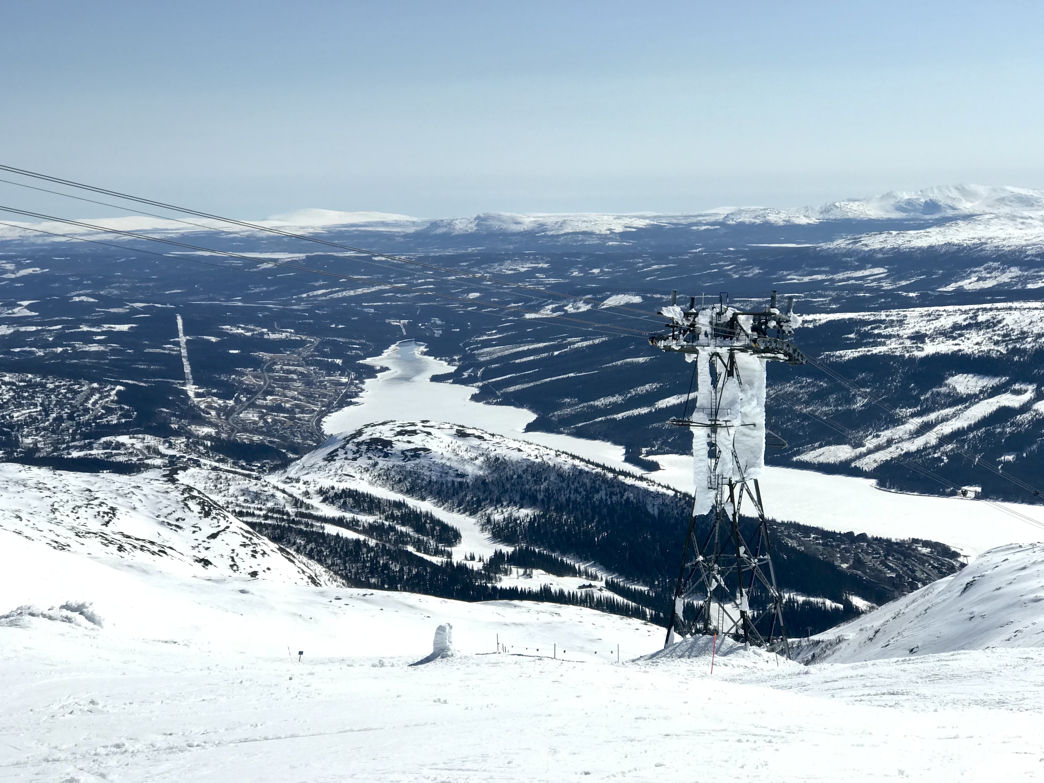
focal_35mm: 58
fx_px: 1749
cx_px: 519
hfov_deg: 33.2
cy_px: 395
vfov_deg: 25.2
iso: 20
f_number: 2.8
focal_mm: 6.6
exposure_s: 1/1808
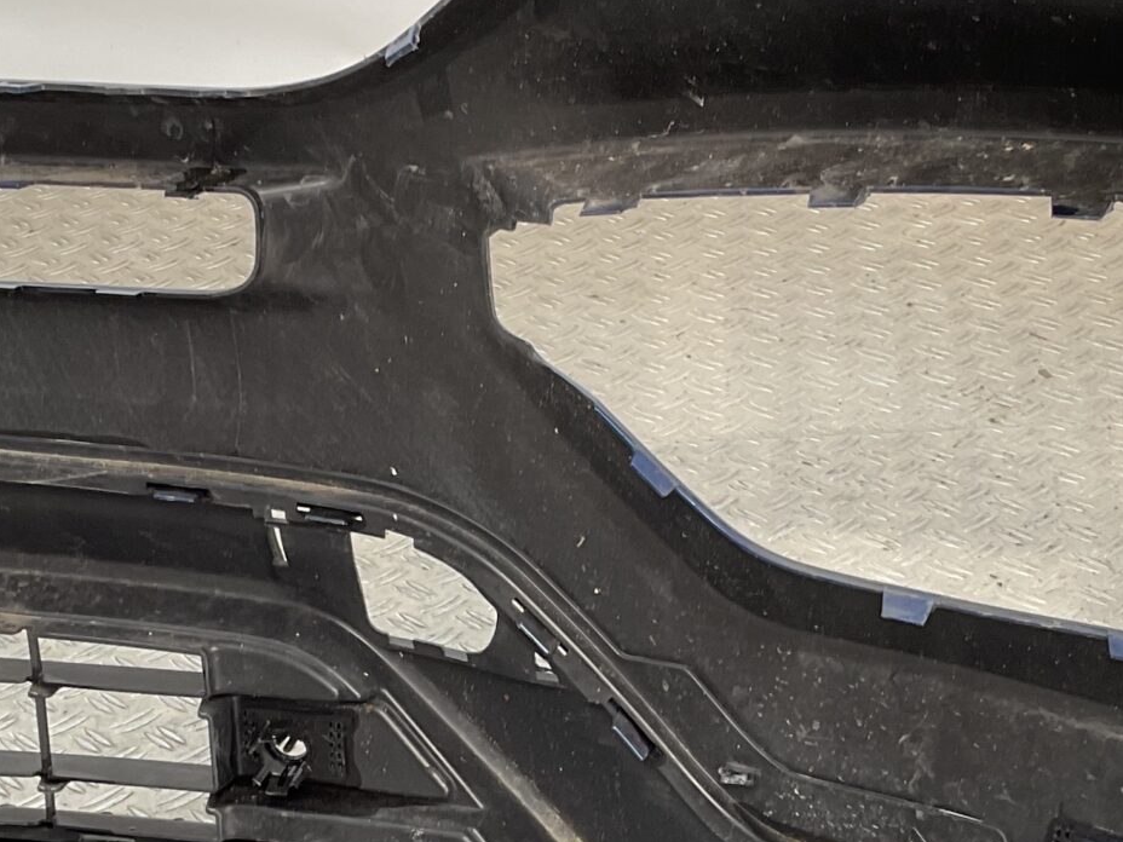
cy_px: 645
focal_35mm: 80
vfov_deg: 18.3
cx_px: 709
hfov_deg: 24.3
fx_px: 2595
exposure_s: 1/100
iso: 20
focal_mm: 3
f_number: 1.8
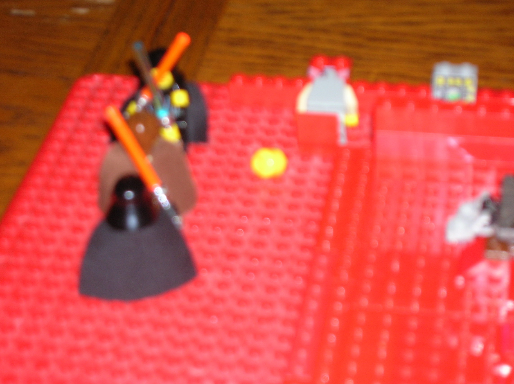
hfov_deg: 19.3
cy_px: 192
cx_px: 257
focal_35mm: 102
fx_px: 1513
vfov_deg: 14.5
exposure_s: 1/60.1
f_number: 4.9
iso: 50
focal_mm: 17.1
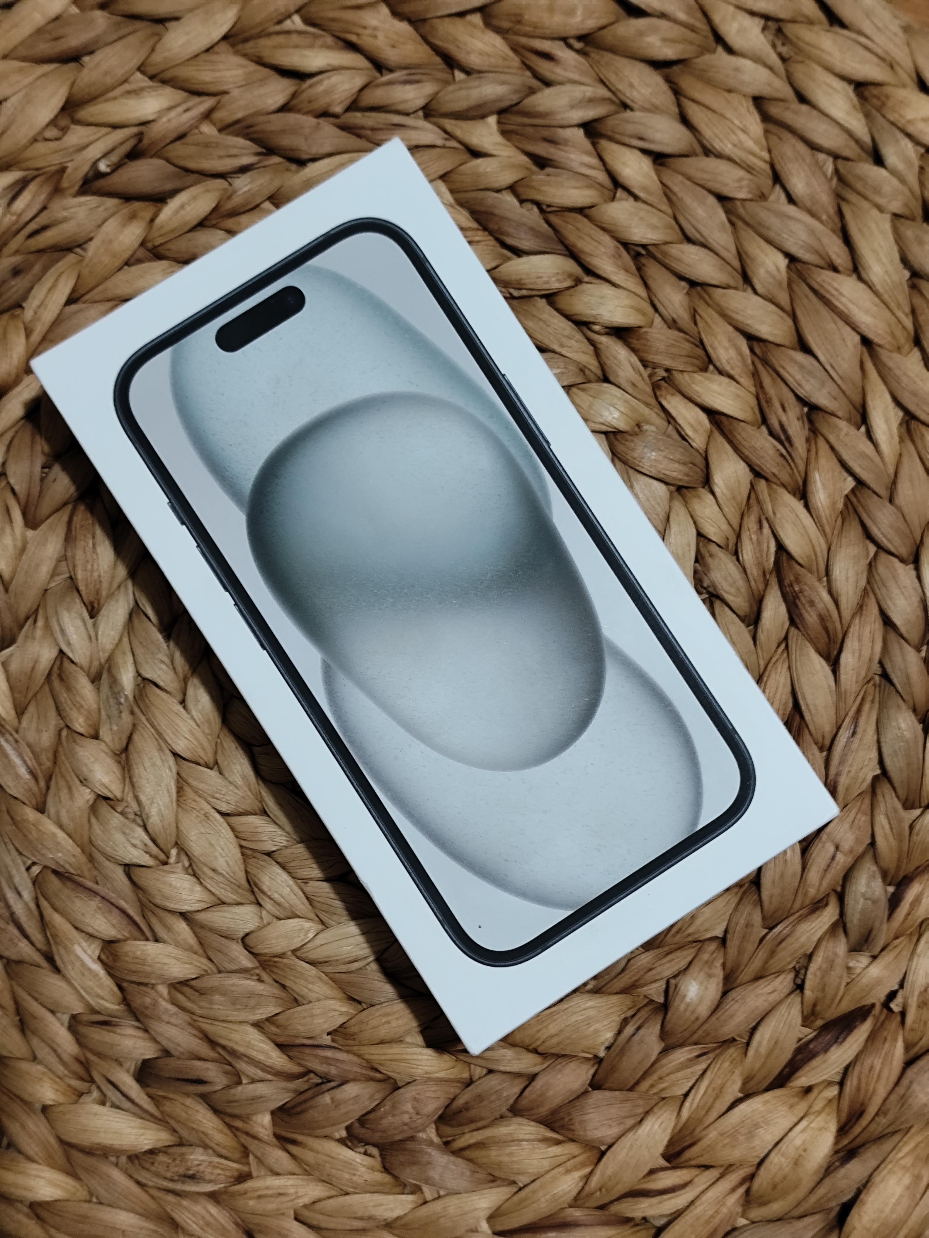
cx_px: 464
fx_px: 1646
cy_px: 619
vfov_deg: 41.2
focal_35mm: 46
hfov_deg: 31.5
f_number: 1.65
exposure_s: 1/33.3
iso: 320
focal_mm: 6.14
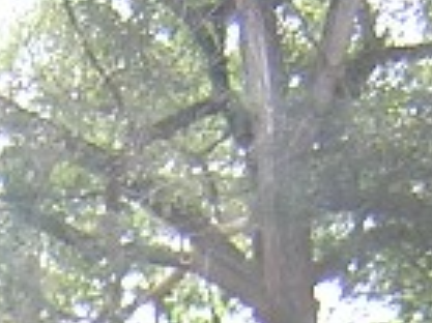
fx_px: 2581
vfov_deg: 6.6
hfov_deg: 9.3
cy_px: 885
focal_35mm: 207
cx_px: -190
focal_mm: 4.7
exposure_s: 1/102
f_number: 2.6
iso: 100
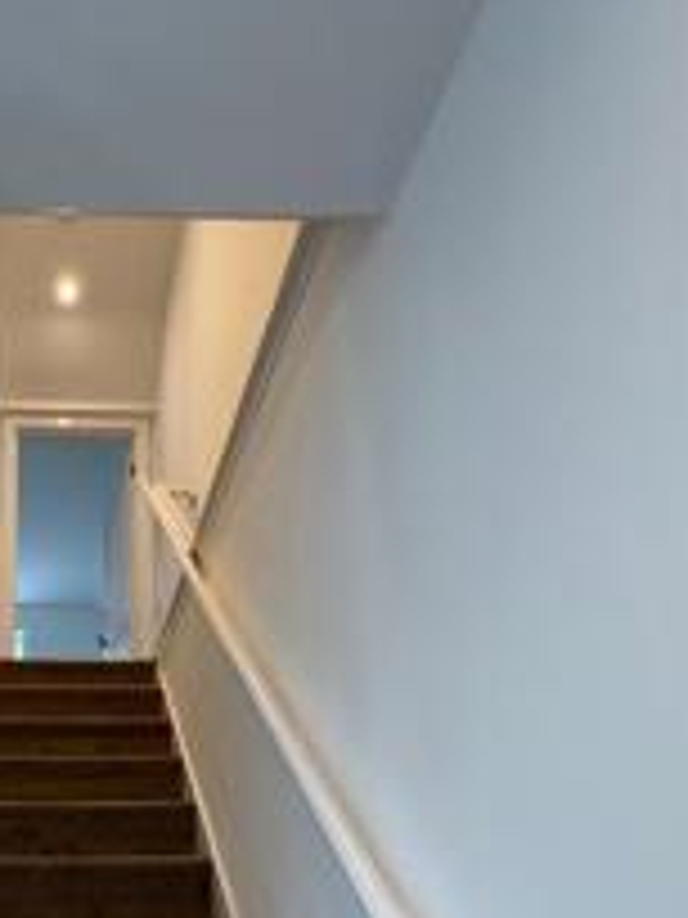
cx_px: 76
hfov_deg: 43.1
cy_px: 790
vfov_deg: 53.9
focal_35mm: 30
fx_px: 795
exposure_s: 1/100
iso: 160
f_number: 2.2
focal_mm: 2.22
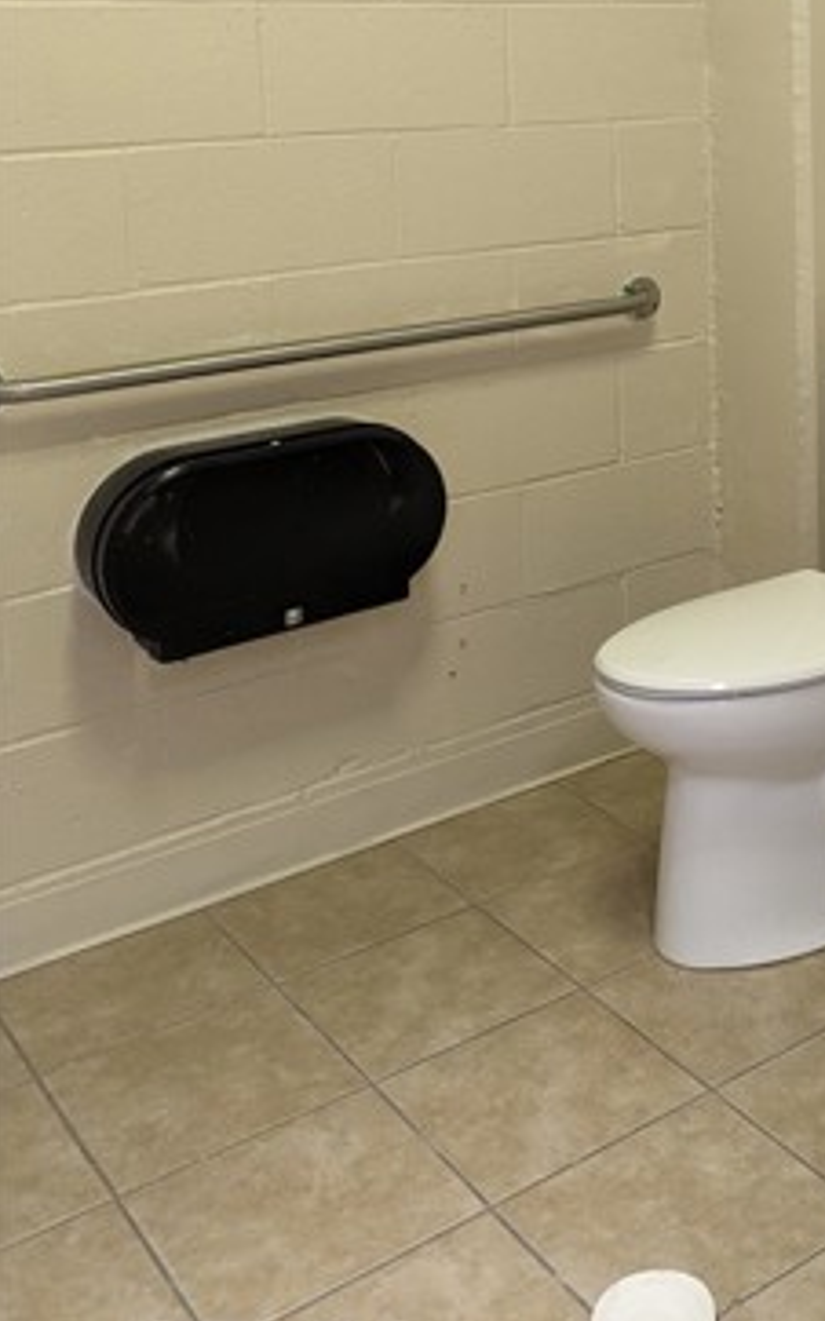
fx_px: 1620
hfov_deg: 26.6
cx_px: 872
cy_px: 241
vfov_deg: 42.2
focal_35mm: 45
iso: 385
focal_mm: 6.81
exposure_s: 1/23.8
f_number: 1.85
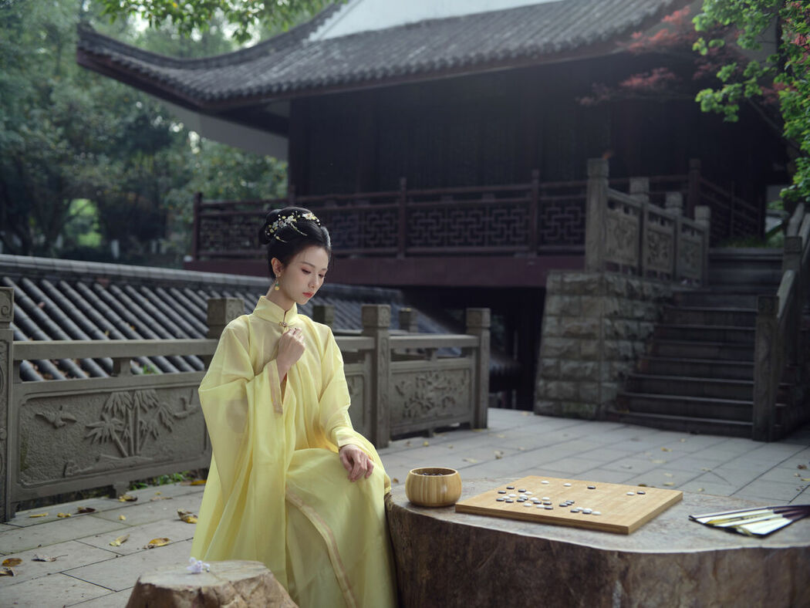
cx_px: 405
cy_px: 304
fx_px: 936
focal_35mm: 40
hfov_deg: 46.8
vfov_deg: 36.0
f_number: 3.2
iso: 200
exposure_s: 1/400
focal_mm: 50
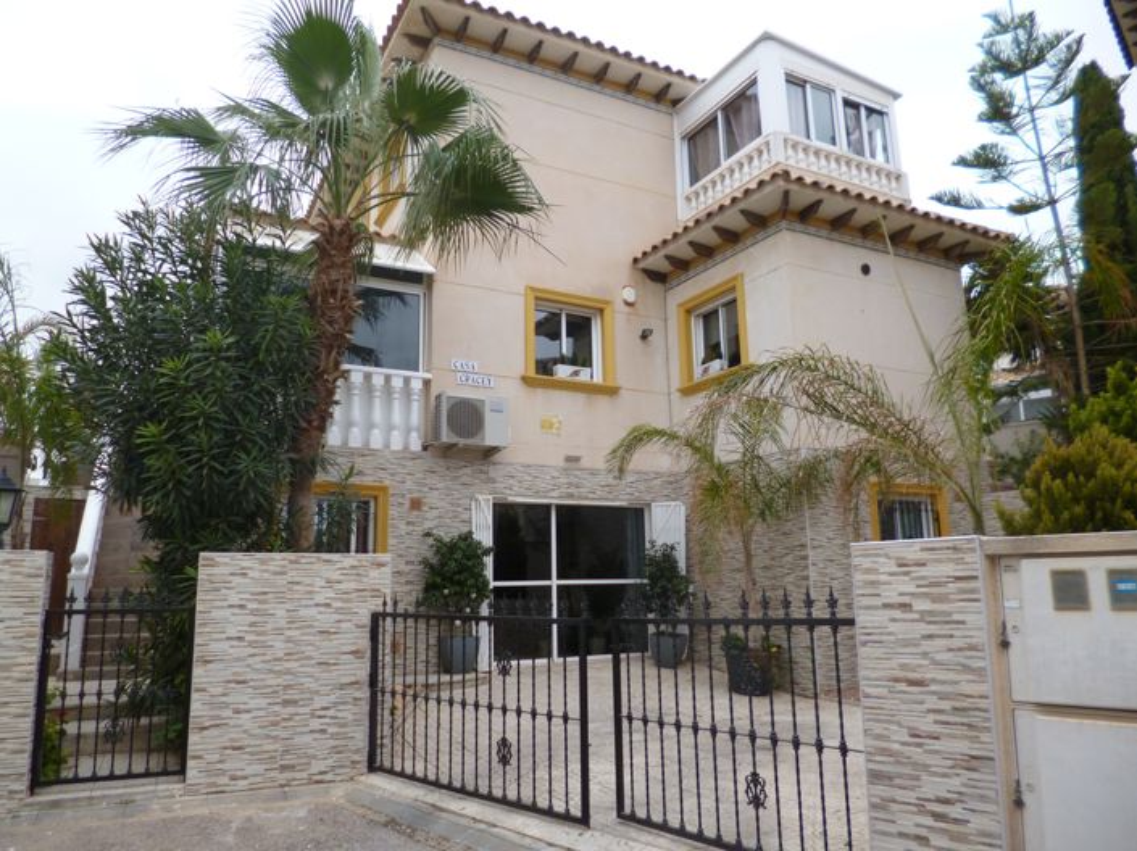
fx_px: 788
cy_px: 426
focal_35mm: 24
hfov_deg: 71.6
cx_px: 568
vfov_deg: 56.8
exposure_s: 1/400
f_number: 2.5
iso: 100
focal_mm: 4.3
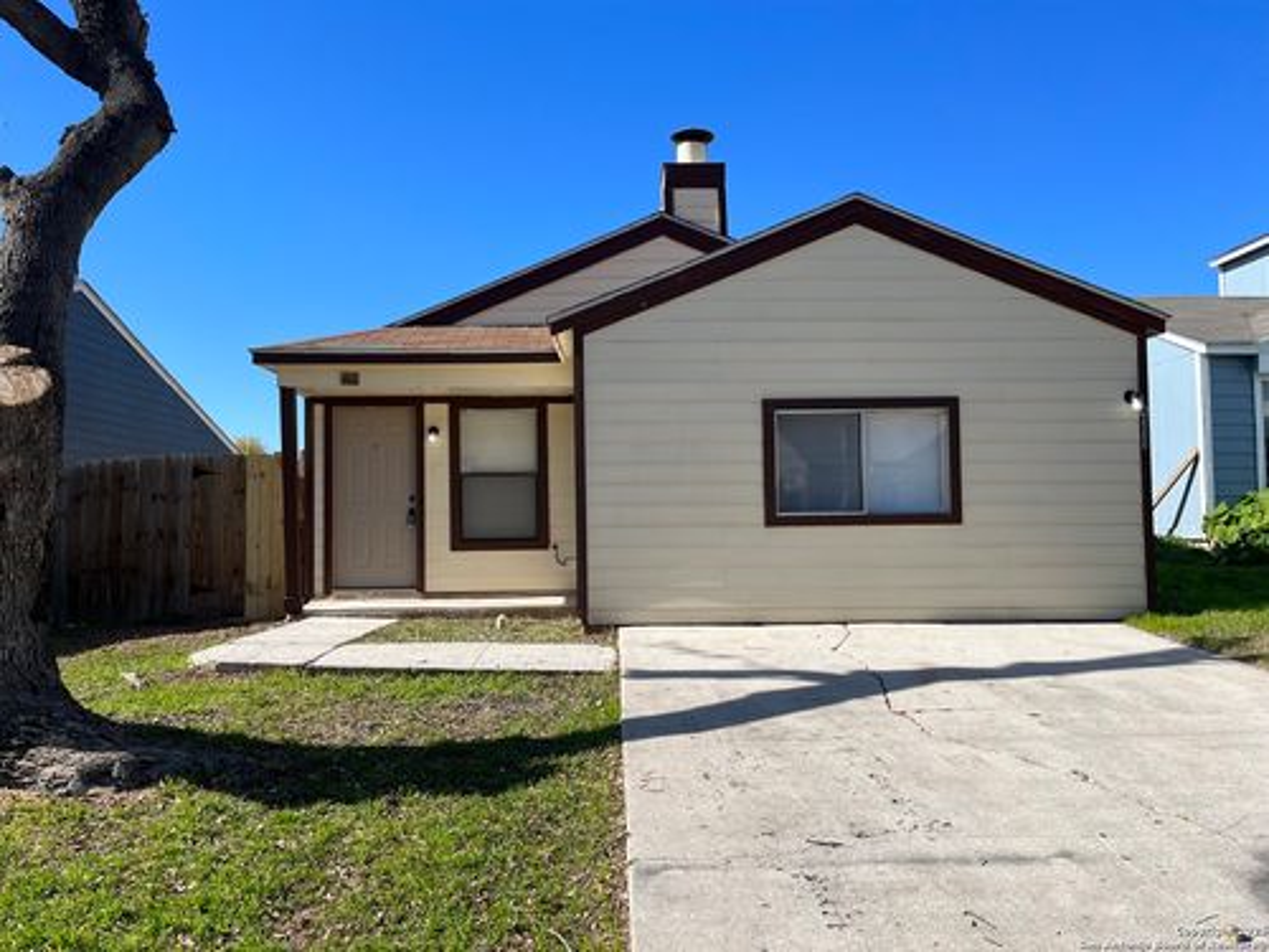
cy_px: 476
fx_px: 953
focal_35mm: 26
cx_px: 634
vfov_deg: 53.1
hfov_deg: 67.3
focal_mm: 5.1
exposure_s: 1/3521
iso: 50
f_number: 1.6
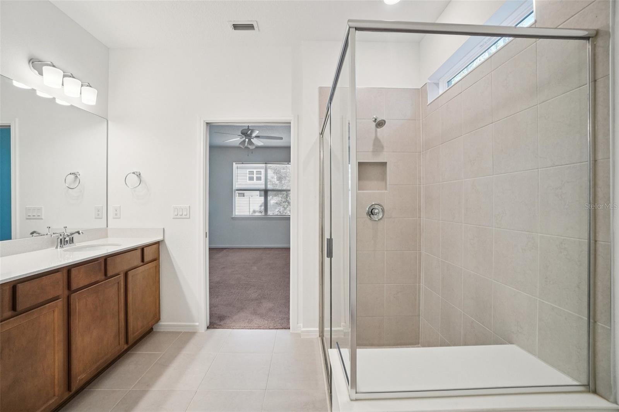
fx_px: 258
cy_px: 206
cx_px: 310
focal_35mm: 15
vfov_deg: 77.3
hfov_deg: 100.4
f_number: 8
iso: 400
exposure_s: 1/30
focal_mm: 10
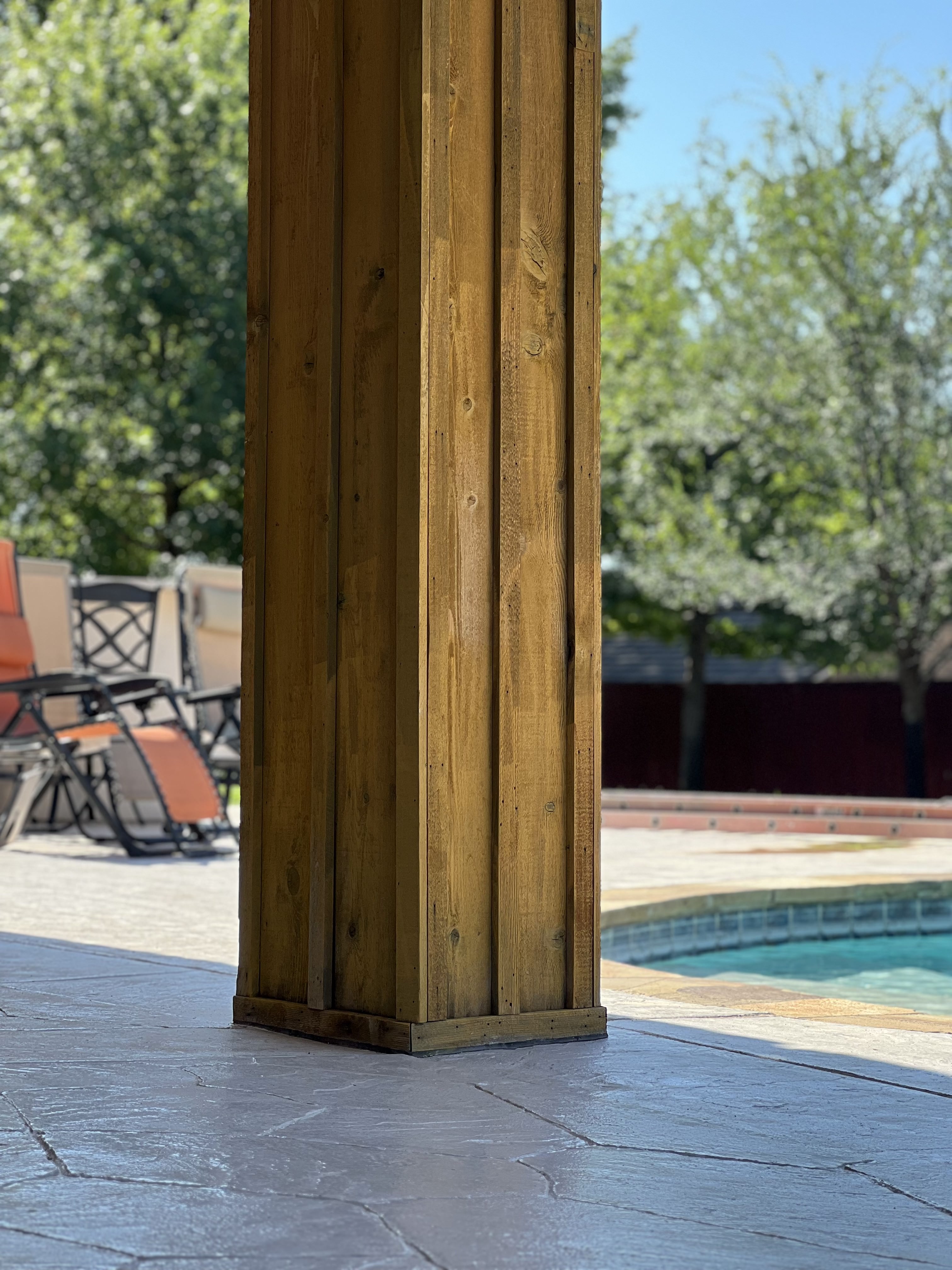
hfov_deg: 19.1
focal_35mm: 77
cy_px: 635
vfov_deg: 25.3
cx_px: 476
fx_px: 2824
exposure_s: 1/172
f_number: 2.8
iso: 32
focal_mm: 9
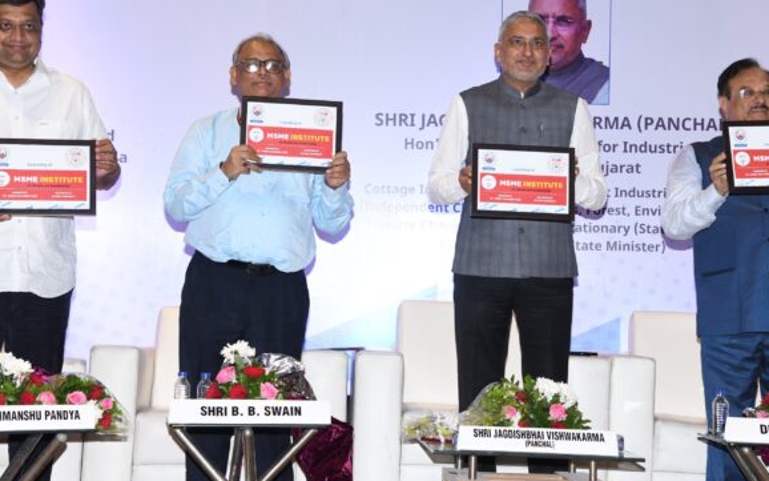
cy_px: 180
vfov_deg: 14.8
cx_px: 398
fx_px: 1844
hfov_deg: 23.6
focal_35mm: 88
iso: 800
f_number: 5.6
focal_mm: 65
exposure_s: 1/160
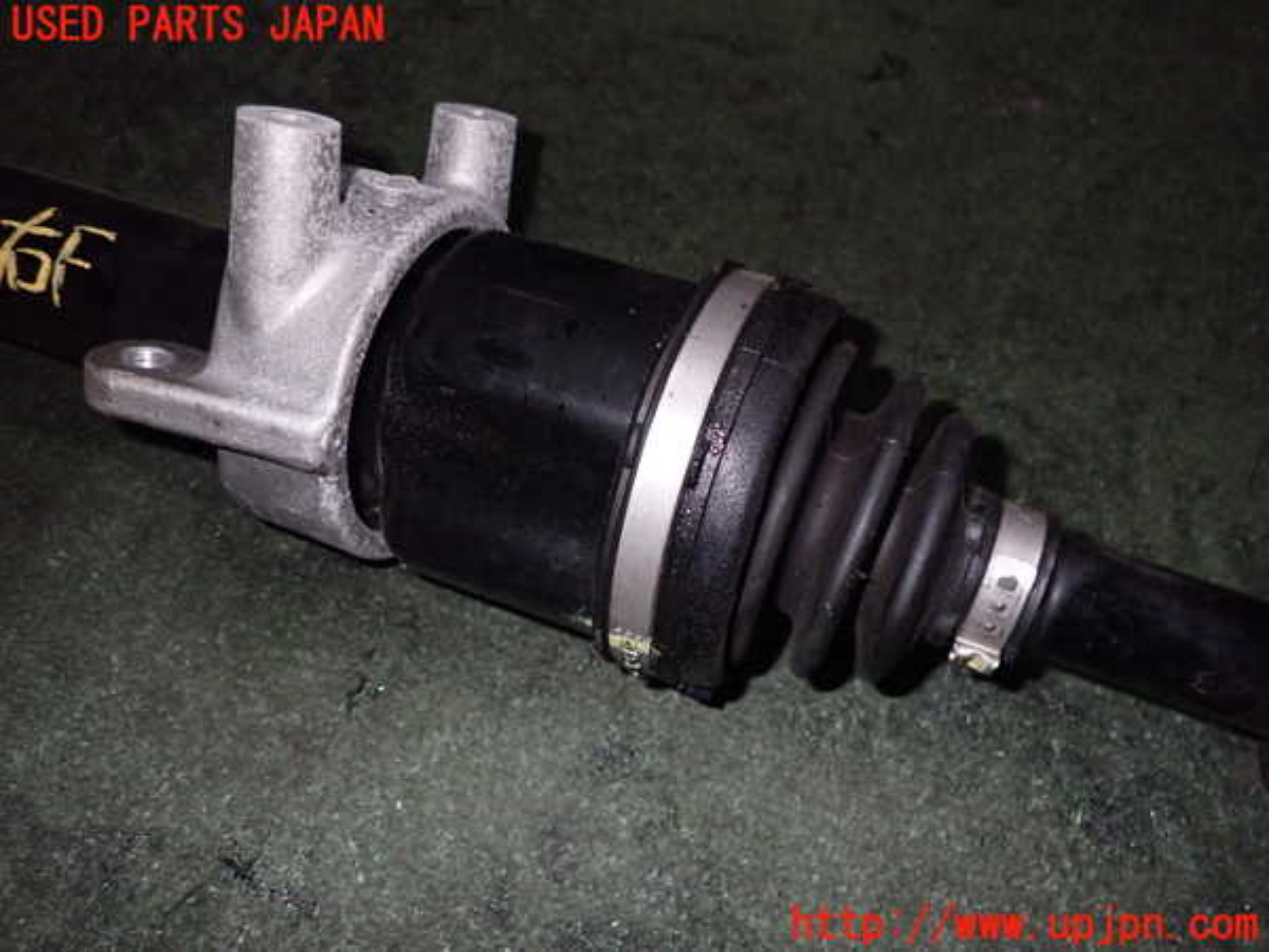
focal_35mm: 30
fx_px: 1100
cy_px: 476
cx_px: 634
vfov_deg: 46.8
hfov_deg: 60.0
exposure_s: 1/30
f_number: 6.3
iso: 500
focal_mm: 5.4
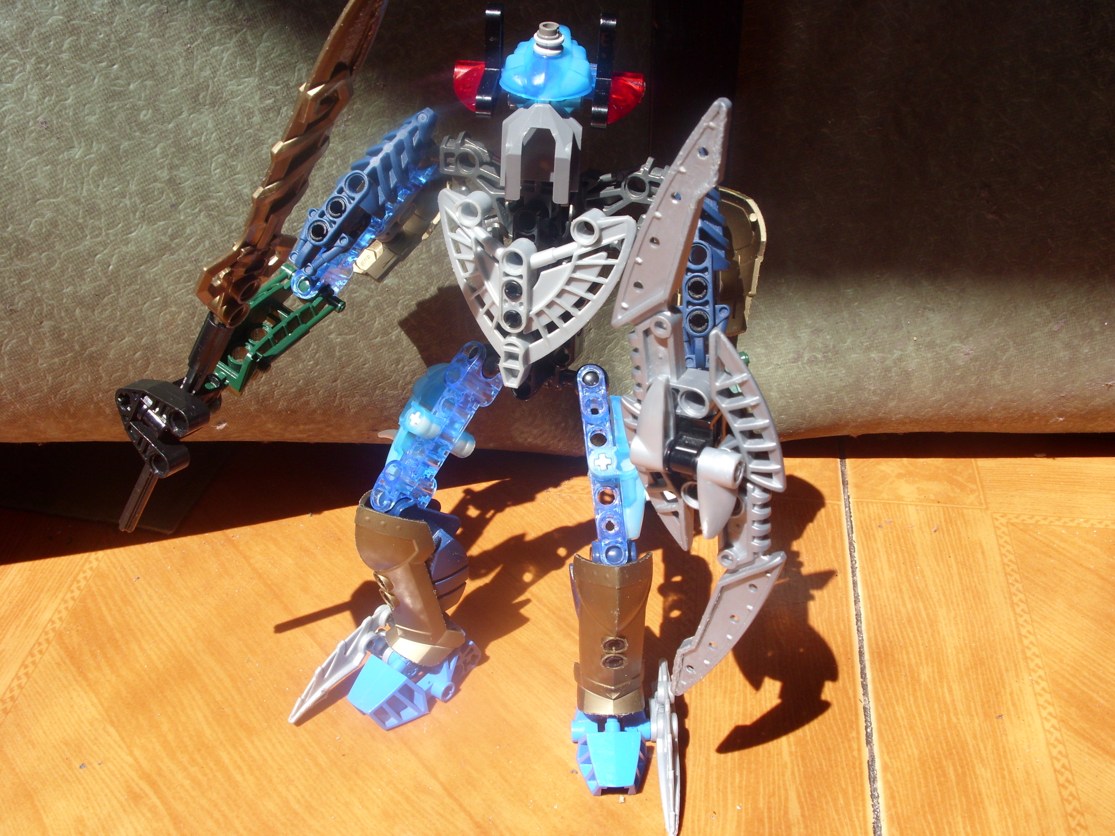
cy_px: 418
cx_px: 558
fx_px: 1224
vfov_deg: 37.7
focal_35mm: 38
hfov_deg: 49.0
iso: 50
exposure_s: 1/250
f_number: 4.9
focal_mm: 6.3
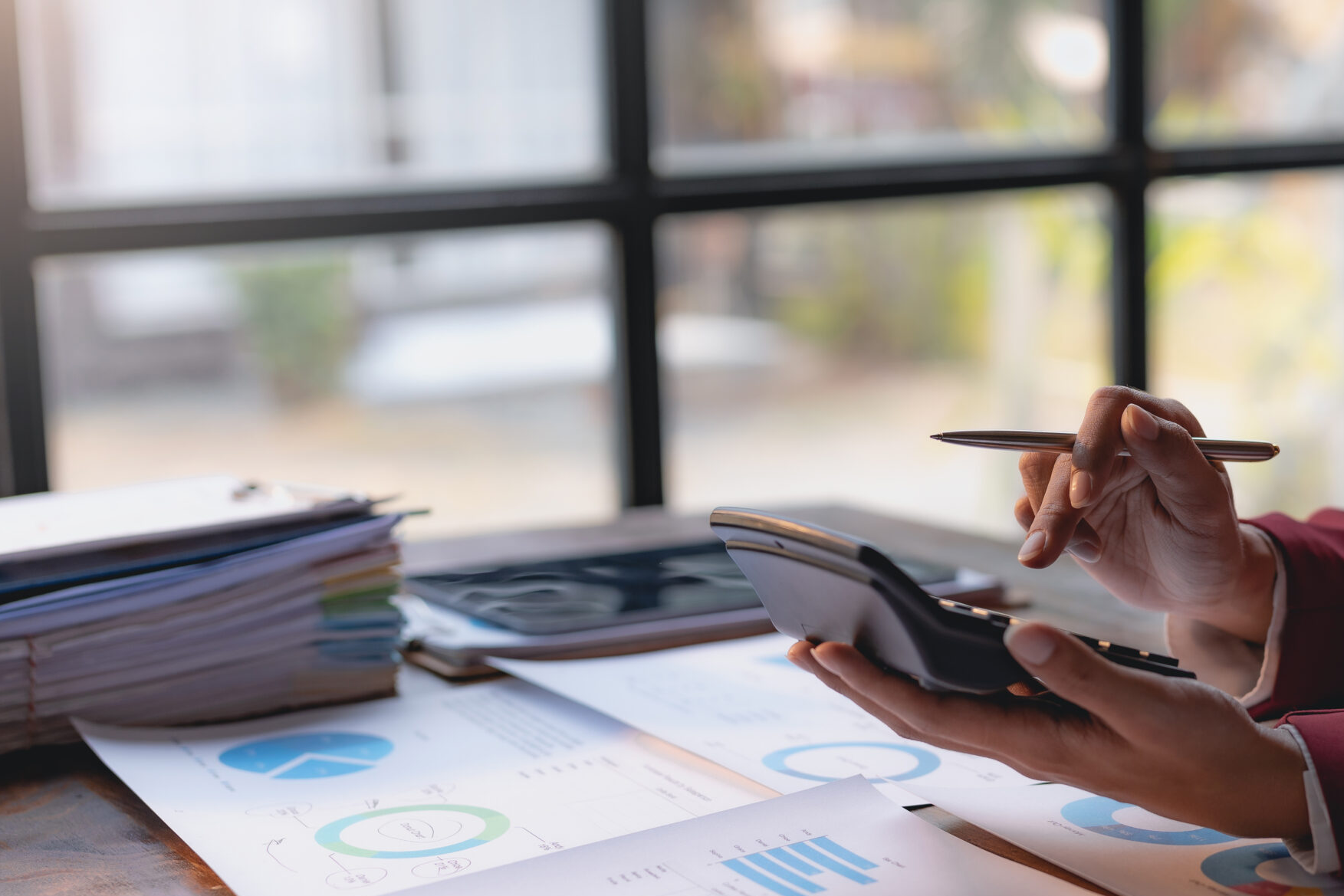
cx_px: 925
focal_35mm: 73
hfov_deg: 27.5
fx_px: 2725
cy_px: 446
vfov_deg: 18.7
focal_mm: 50
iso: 200
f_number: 2.8
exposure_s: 1/640
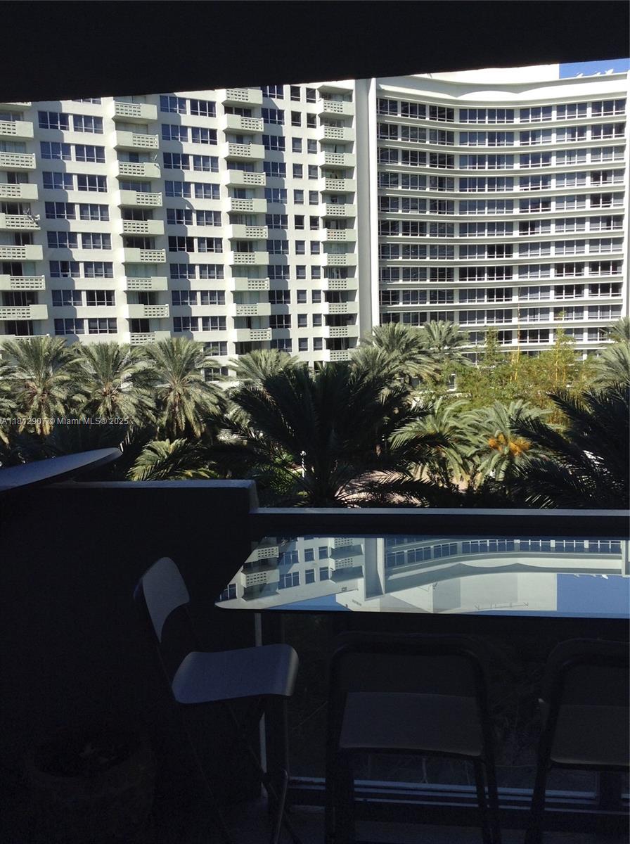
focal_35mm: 33
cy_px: 422
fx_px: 803
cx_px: 315
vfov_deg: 55.4
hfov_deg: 42.8
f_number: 2.4
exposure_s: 1/878
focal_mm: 3.3
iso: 32
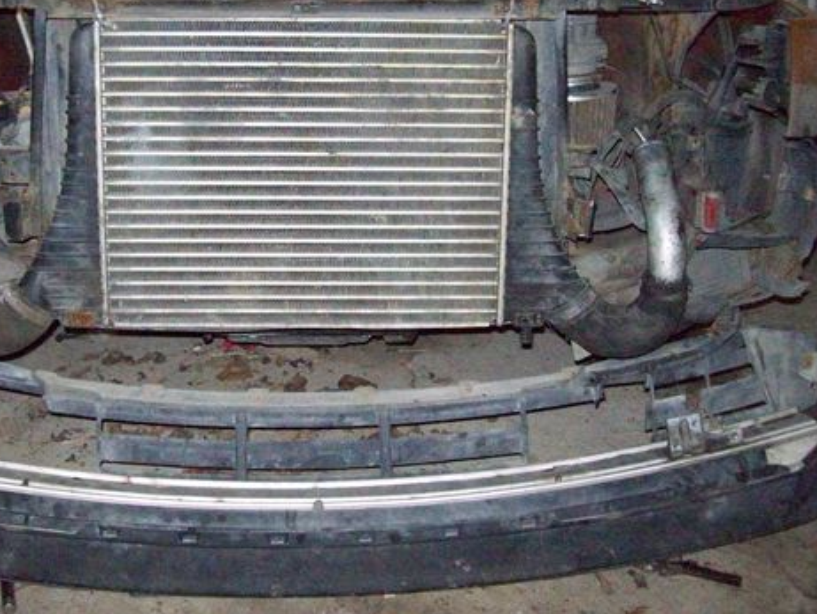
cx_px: 312
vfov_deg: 29.1
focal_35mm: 50
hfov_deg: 38.0
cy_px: 275
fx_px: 1180
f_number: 2.7
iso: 800
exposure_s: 1/128
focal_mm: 6
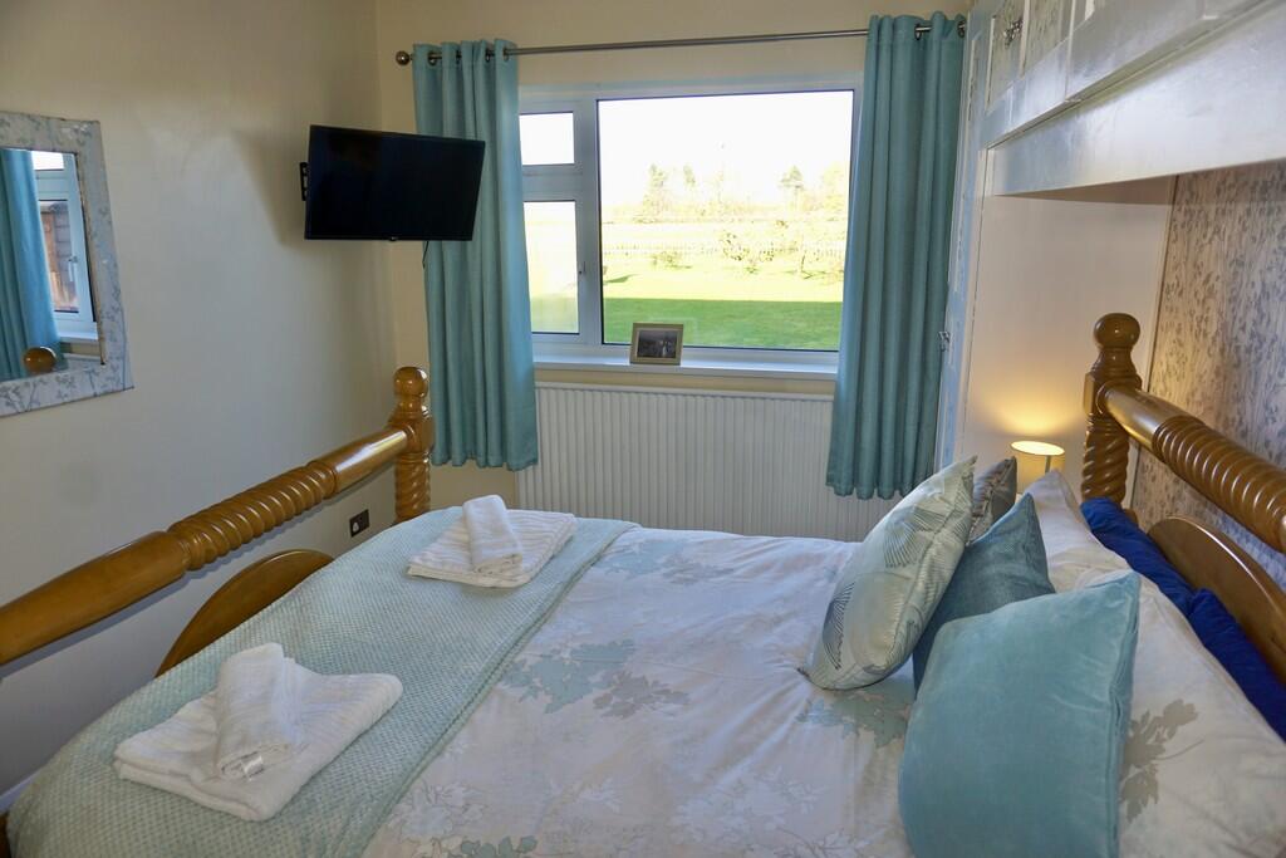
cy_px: 429
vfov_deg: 53.1
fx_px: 857
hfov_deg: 73.7
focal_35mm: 24
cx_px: 643
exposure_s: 1/60
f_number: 4
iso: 100
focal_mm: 16
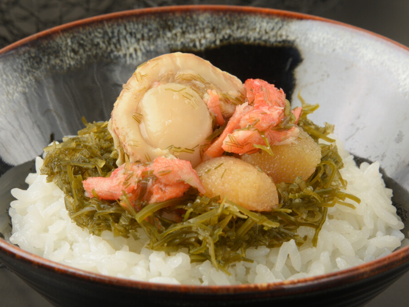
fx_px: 3851
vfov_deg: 4.6
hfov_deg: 6.1
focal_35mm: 326
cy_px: 154
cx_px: 189
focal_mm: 300
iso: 400
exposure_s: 1/160
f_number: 22
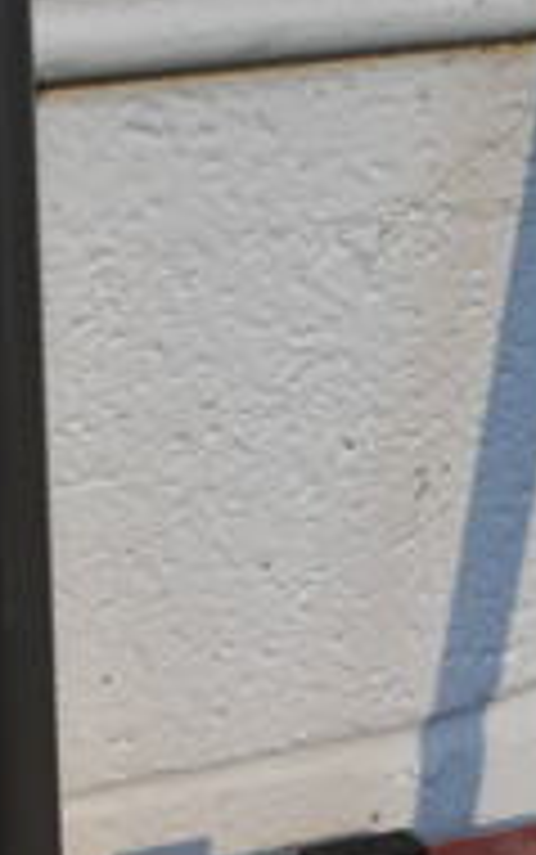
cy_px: 1064
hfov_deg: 9.9
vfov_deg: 15.2
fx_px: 3080
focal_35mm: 132
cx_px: 239
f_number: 3.5
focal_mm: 18
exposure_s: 1/30
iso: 560
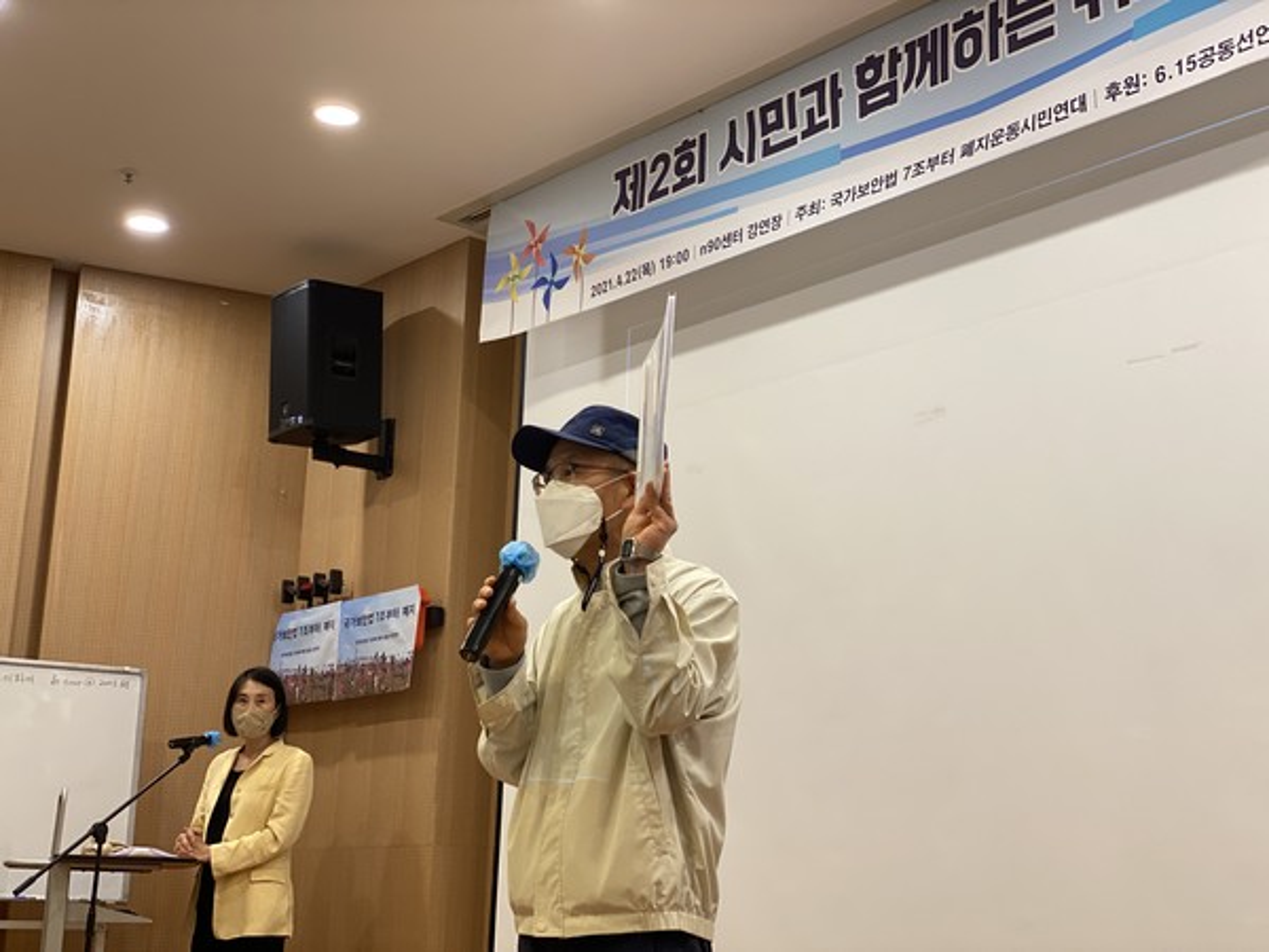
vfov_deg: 28.0
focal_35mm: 52
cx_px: 634
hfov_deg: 36.8
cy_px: 476
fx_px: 1906
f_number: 2
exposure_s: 1/40
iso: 125
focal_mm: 6
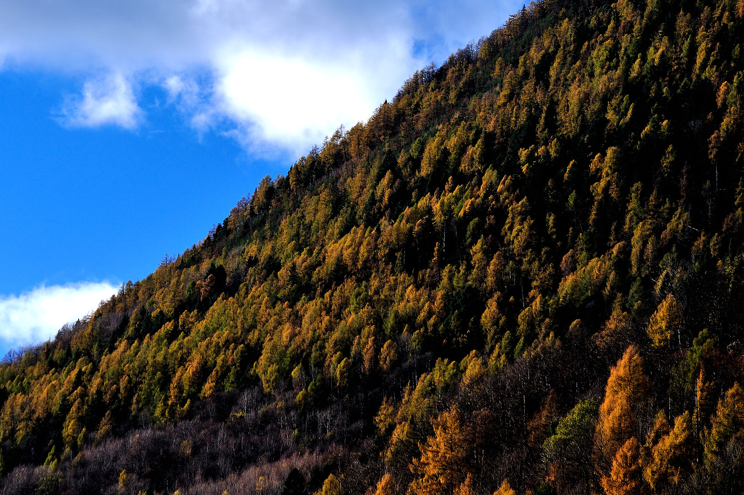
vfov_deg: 6.2
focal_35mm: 220
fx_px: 4543
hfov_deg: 9.4
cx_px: 266
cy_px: 146
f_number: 5.6
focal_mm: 150
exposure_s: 1/1000
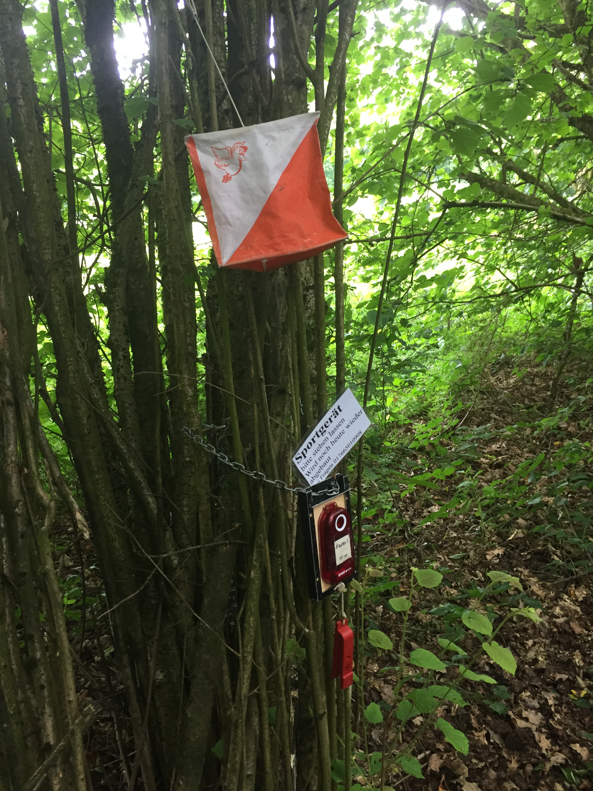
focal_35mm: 29
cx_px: 296
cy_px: 396
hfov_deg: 48.2
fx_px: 662
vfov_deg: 61.7
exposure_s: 1/33
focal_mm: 4.15
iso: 64
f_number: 2.2
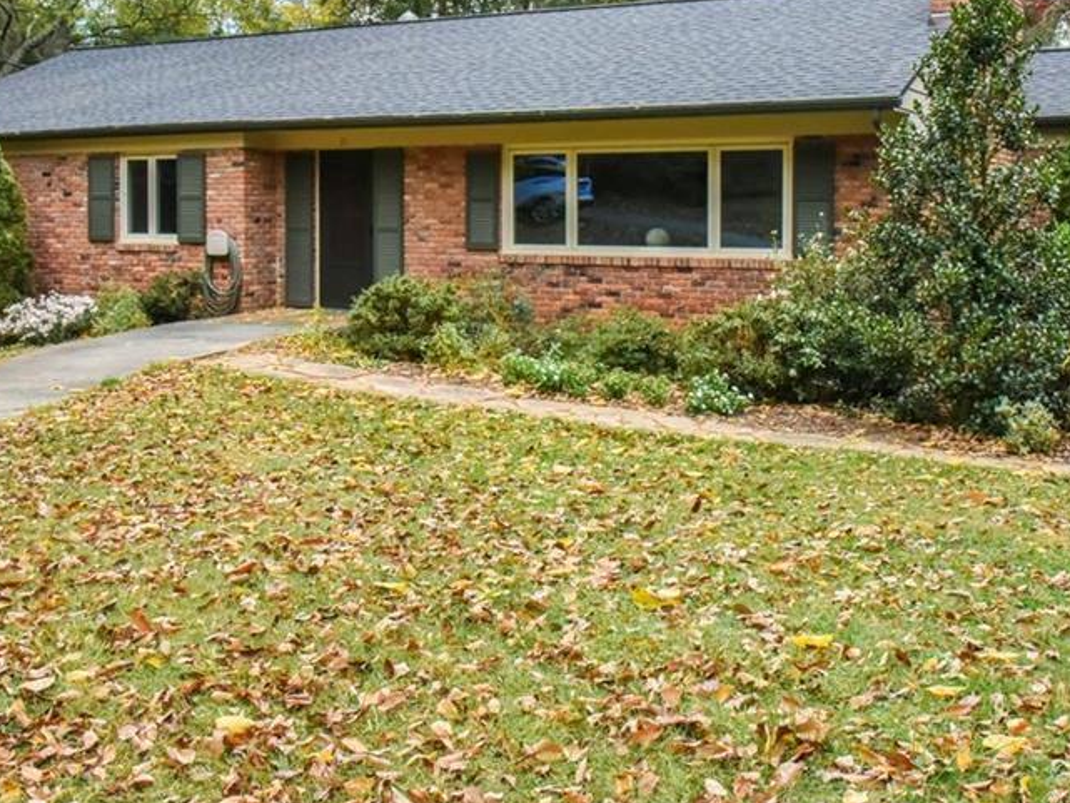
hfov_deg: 43.8
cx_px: 596
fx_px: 1329
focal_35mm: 43
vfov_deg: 33.3
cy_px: 266
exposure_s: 1/250
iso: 4000
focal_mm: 28
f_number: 16
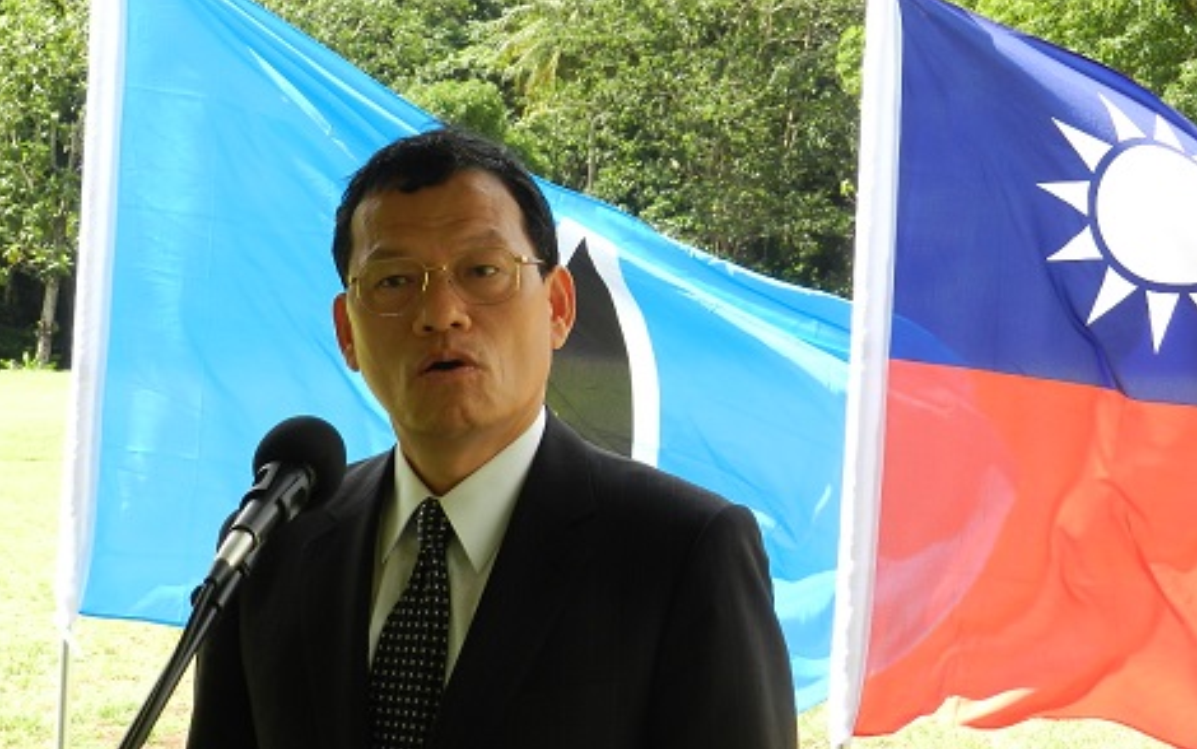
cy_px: 298
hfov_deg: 20.6
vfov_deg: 13.0
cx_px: 653
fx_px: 3296
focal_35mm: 101
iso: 160
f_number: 4.4
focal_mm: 14.9
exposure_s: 1/250
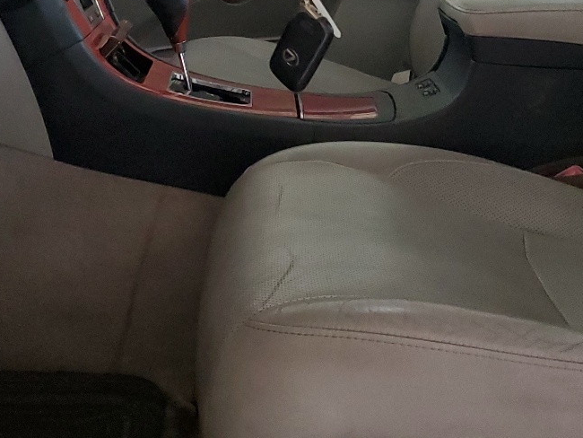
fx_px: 1078
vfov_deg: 22.5
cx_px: 231
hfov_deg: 30.2
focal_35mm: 64
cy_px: 66
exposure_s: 1/60.2
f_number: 1.5
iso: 401
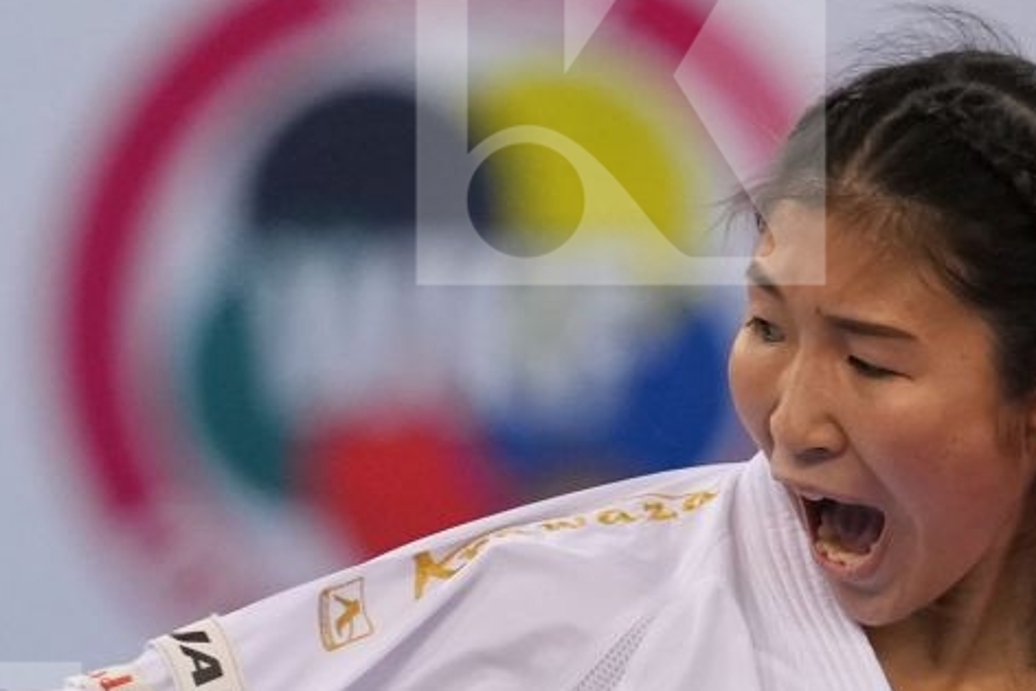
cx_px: 621
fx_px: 32901
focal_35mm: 1143
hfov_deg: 1.8
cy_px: 862
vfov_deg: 1.2
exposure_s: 1/1000
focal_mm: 200
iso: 2000
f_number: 2.8
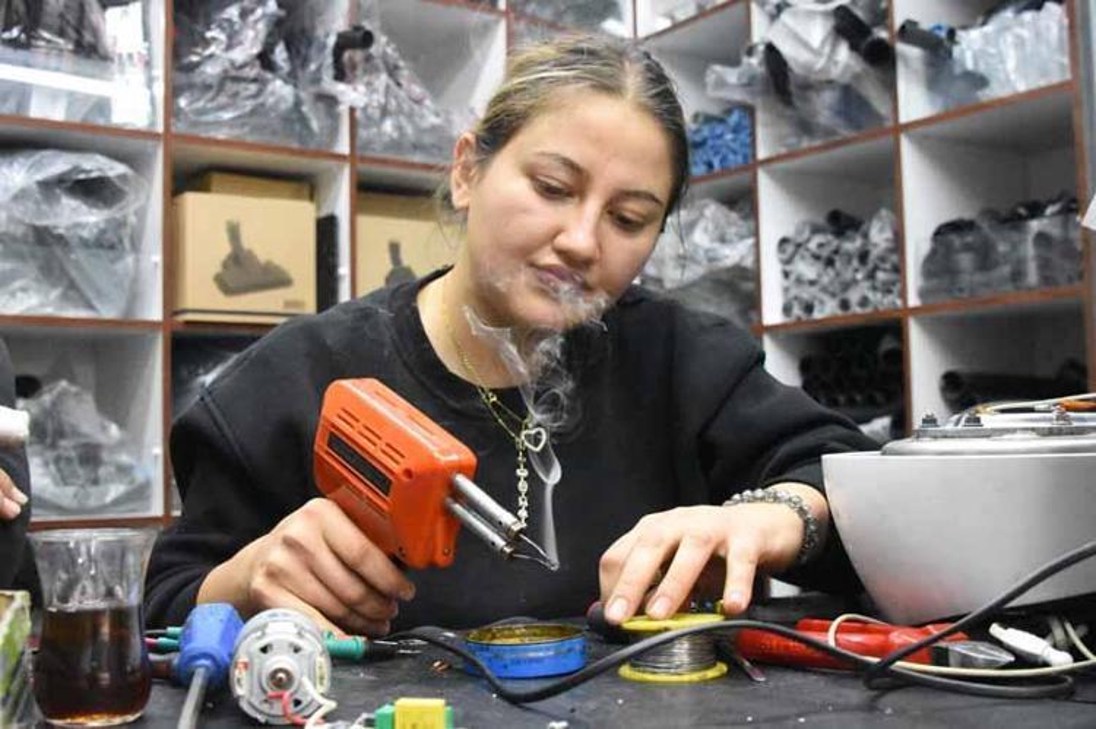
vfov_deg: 31.9
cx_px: 548
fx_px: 1278
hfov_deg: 46.4
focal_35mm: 42
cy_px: 364
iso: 16000
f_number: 5.6
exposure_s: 1/320
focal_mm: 28
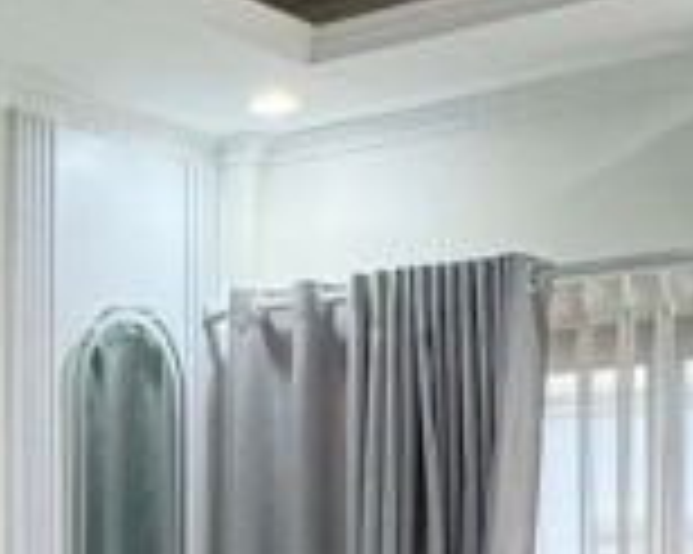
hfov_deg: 19.3
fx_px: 1865
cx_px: -230
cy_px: 635
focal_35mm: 91
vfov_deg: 16.3
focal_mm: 2.22
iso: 125
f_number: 2.2
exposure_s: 1/100
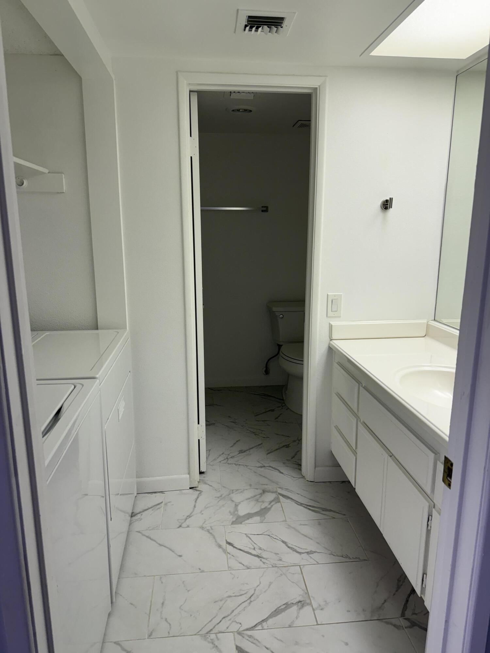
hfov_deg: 56.8
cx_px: 245
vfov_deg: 71.6
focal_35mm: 24
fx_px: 453
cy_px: 326
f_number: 1.78
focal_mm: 6.76
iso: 100
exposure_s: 1/120
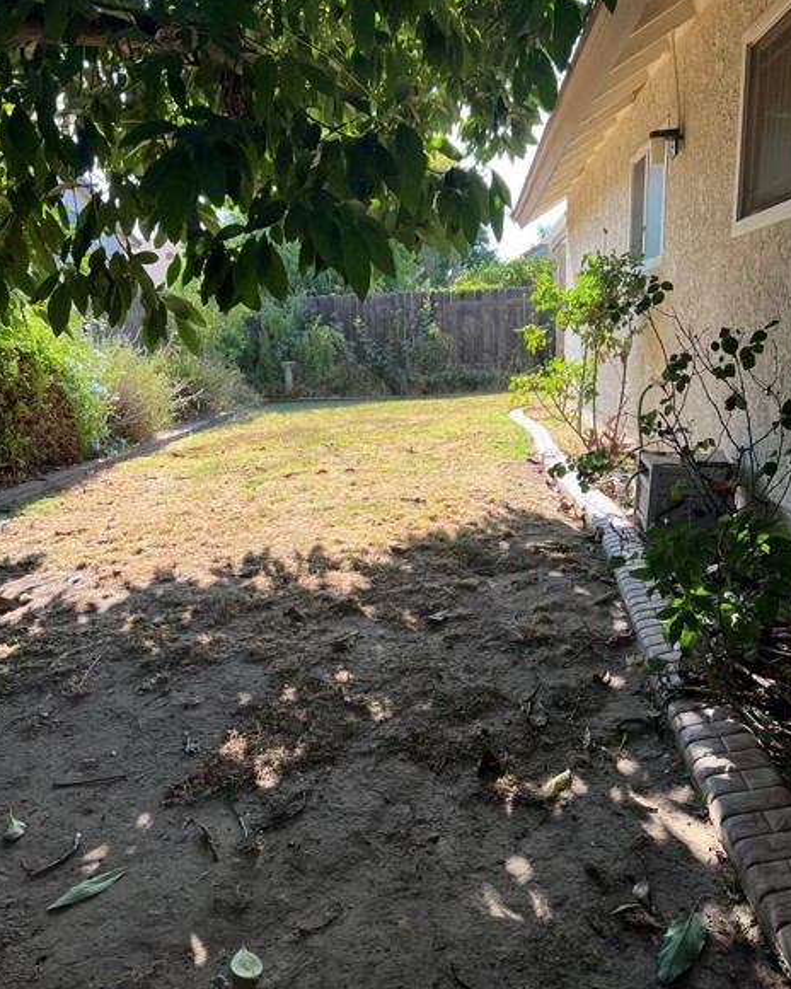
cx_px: 401
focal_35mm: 28
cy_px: 529
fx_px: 819
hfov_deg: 51.5
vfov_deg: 62.1
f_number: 1.5
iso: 50
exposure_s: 1/758
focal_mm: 5.7
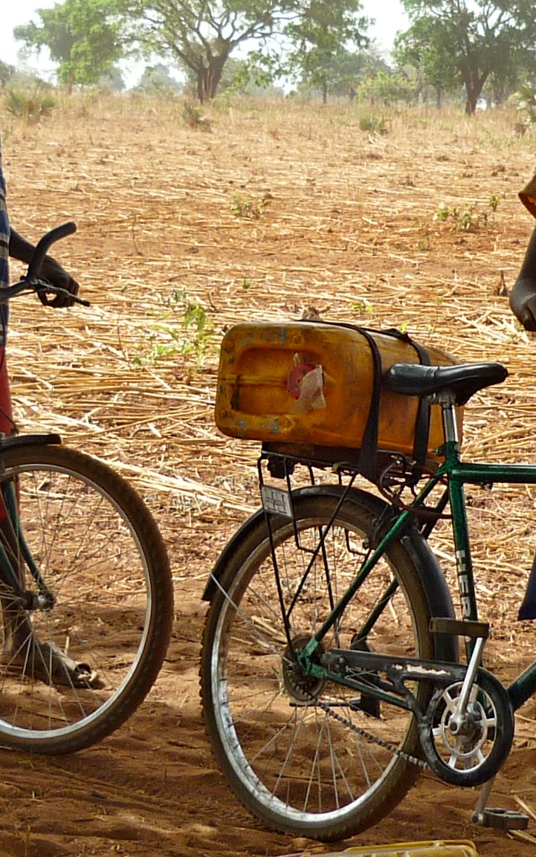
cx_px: 362
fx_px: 2313
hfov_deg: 13.2
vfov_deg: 21.0
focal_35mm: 99
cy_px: 375
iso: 80
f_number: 2.8
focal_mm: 5.5
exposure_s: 1/500
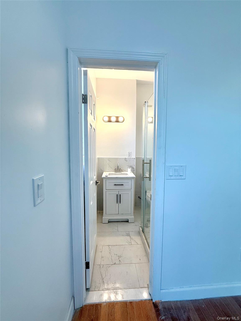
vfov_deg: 102.1
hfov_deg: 85.7
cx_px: 120
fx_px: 130
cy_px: 160
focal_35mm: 14
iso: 100
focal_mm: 2.22
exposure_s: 1/120
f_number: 2.2
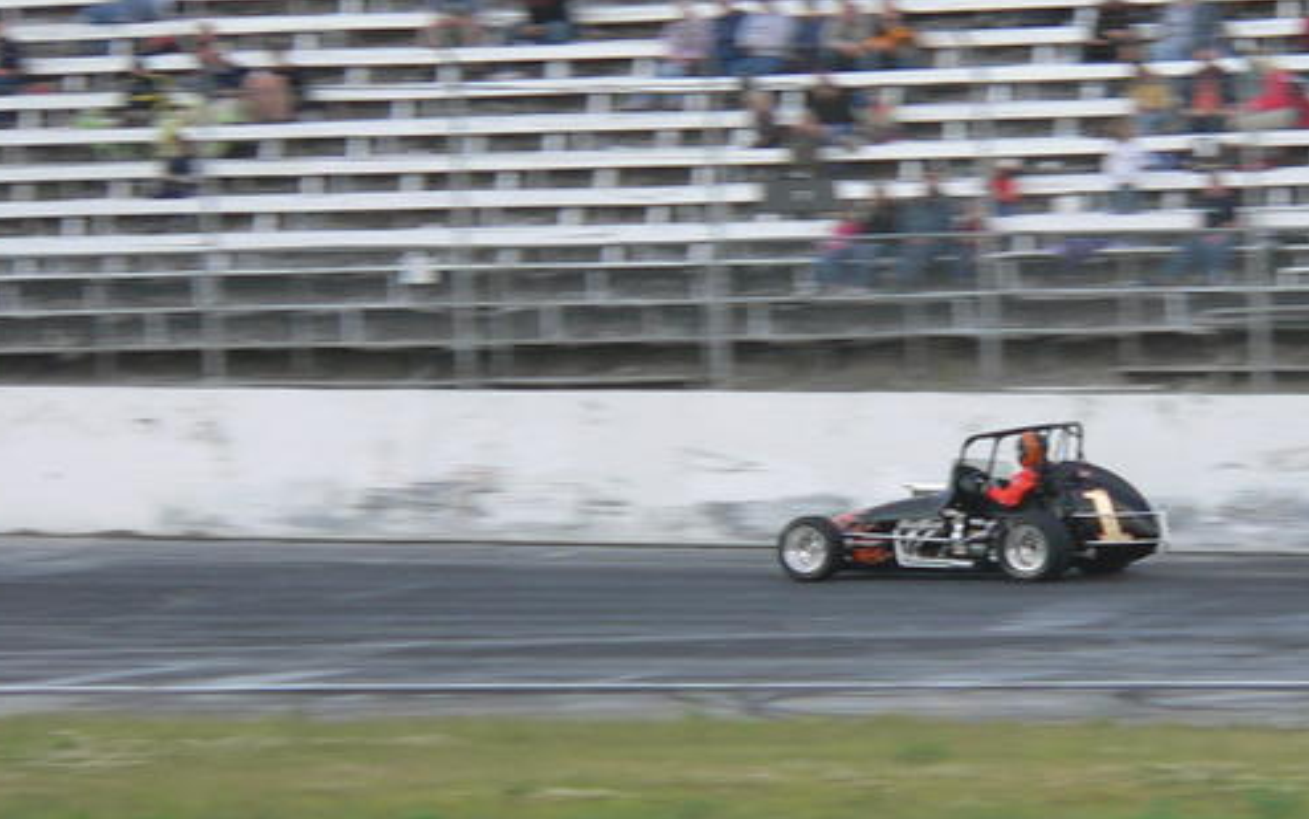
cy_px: 505
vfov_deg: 3.3
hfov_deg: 5.2
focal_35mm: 400
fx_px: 14273
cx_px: 1010
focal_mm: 39.2
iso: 100
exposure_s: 1/160
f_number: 2.8
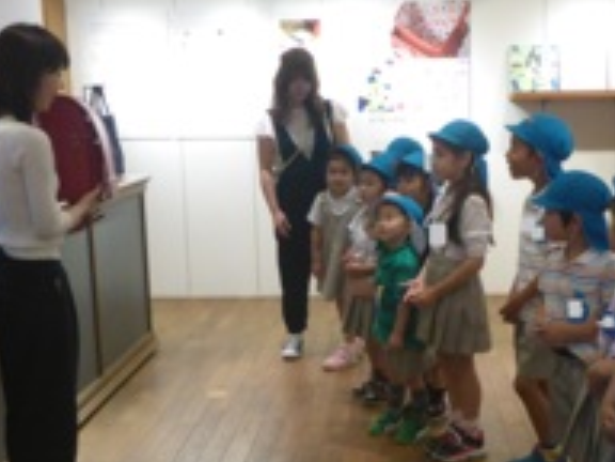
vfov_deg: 28.5
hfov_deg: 37.4
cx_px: 368
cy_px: 282
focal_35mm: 51
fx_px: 906
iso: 400
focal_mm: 4.9
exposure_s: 1/60
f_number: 3.3
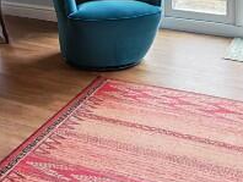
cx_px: 117
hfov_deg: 31.2
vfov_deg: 19.4
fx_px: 436
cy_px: -118
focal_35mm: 62
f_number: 2
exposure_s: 1/50
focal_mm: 1.82
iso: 200
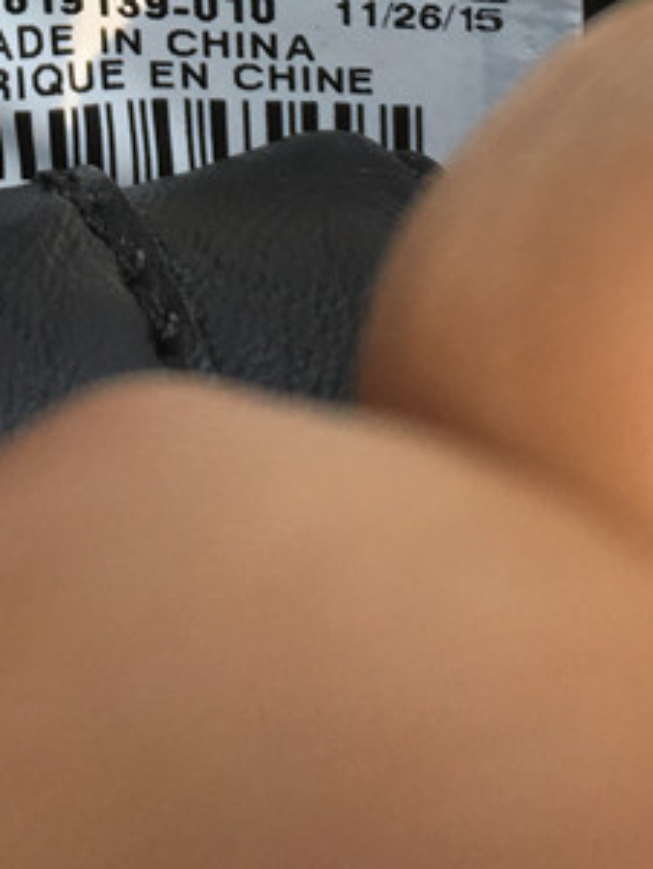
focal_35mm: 95
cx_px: 113
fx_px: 2388
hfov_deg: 15.5
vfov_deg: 18.4
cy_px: -427
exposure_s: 1/894
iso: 25
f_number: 2.2
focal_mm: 4.15
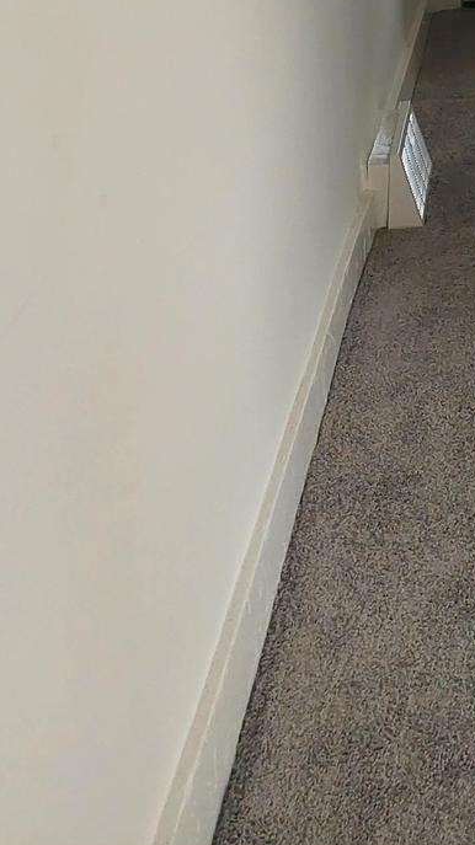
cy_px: -89
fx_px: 1748
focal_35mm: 78
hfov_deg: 13.5
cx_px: 924
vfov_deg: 25.2
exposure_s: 1/120
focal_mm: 5.23
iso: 80
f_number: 1.8
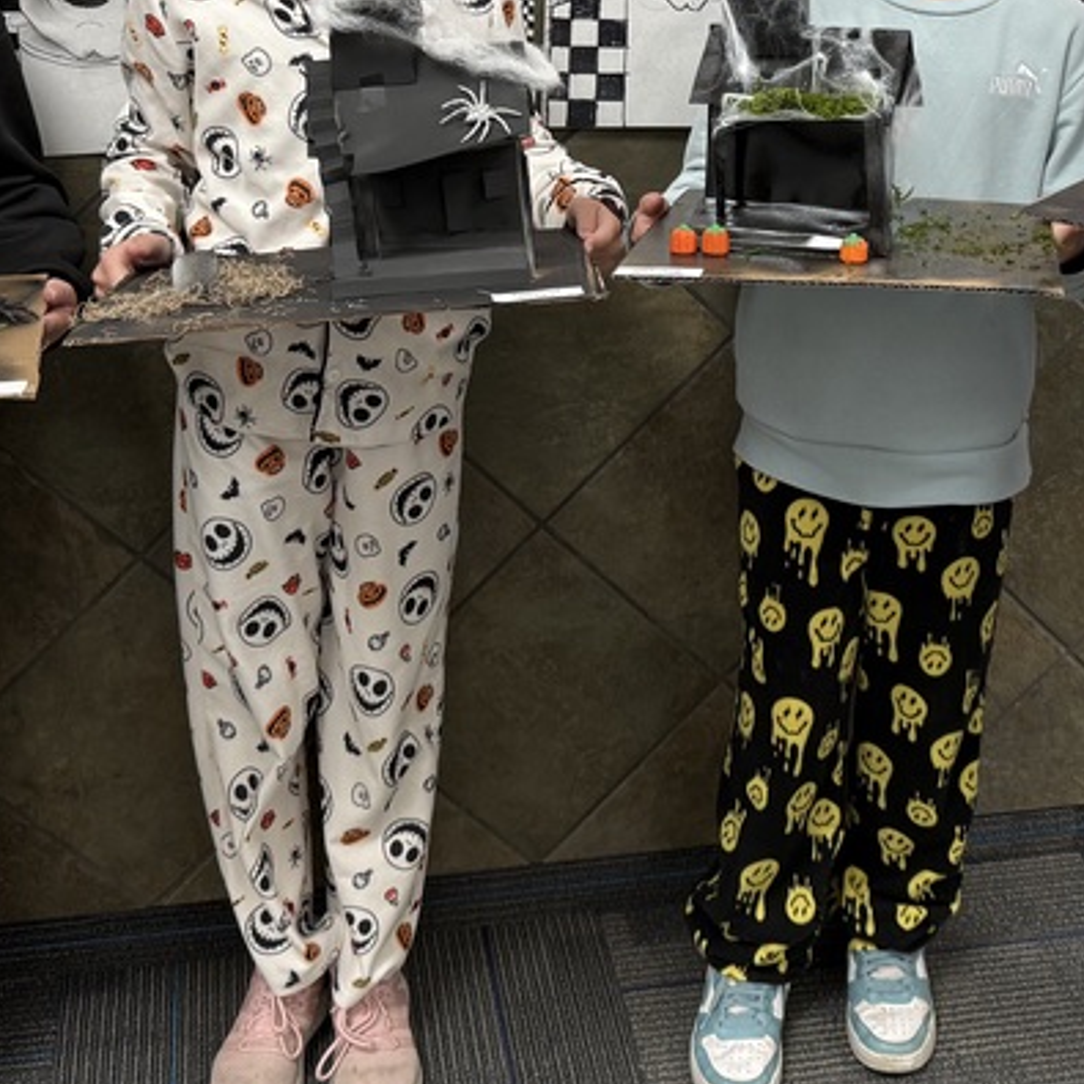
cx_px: 648
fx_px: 1949
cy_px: 115
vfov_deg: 29.8
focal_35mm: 55
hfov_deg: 31.0
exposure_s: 1/60
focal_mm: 6.76
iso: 125
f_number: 1.78
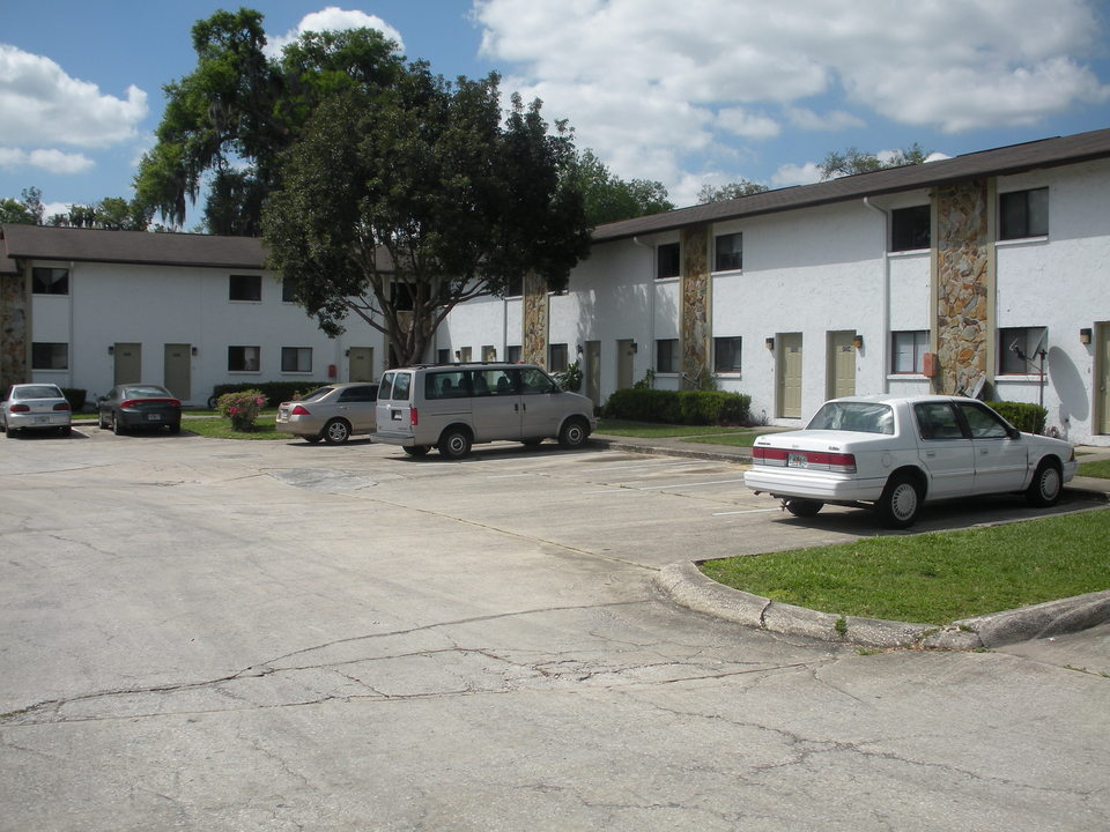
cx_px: 555
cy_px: 416
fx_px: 1122
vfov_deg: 40.7
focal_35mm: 35
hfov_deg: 52.6
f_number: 5.6
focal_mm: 6.3
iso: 64
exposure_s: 1/450
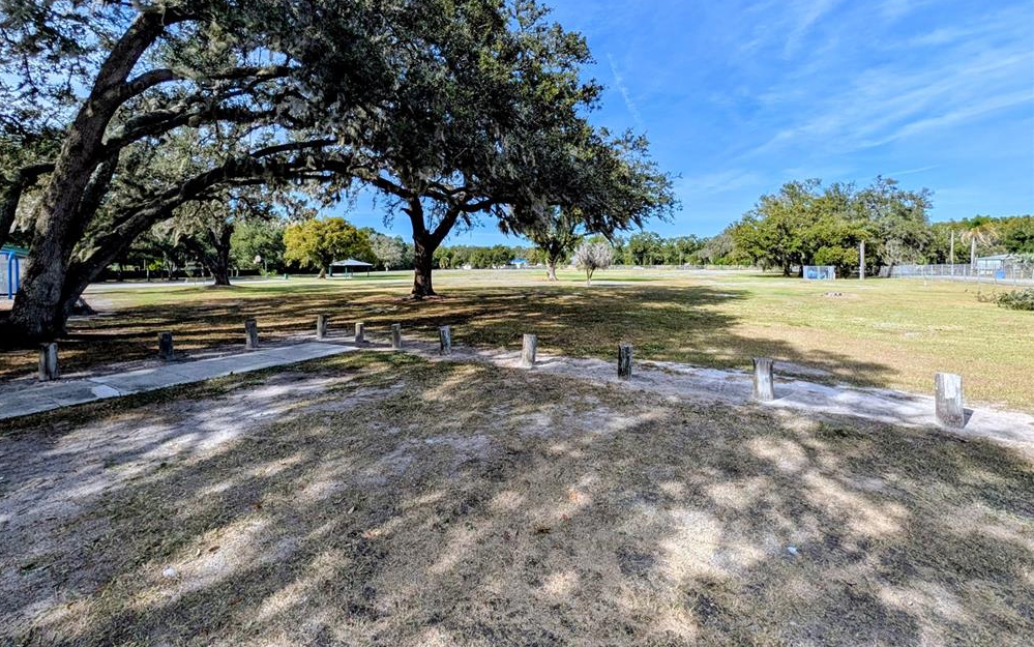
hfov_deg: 109.3
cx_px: 507
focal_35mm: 13
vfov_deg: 82.1
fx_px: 366
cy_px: 267
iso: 46
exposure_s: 1/3257
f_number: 1.7
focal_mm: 2.02
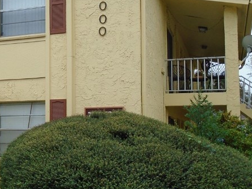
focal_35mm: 60
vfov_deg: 24.4
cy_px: 104
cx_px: 53
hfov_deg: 31.4
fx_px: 437
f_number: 3.2
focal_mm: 4.6
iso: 100
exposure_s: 1/250
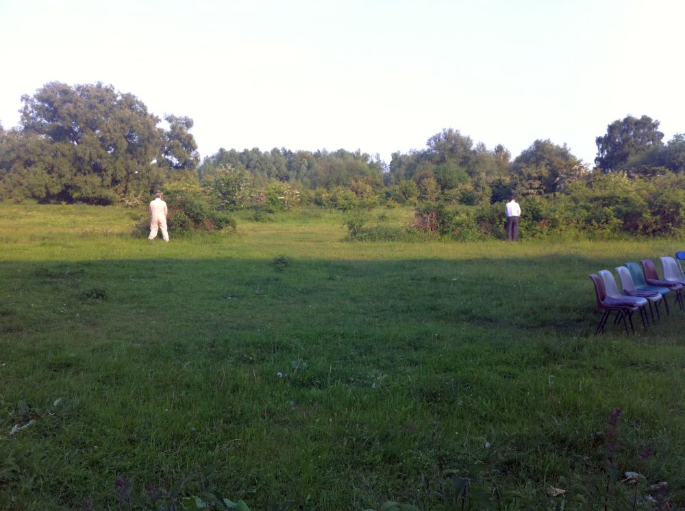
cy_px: 256
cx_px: 342
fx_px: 692
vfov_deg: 40.6
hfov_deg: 52.7
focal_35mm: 35
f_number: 2.8
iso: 80
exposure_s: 1/425
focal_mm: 3.85
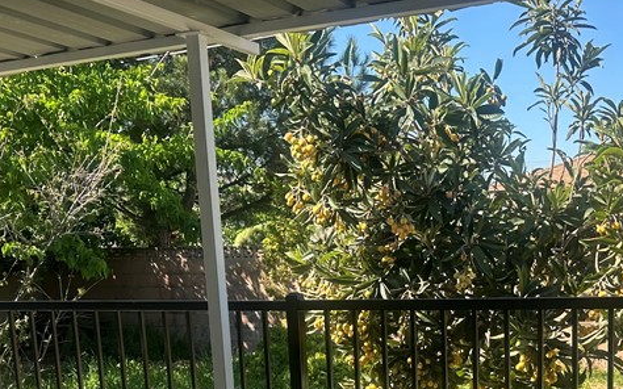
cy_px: 428
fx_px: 934
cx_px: 418
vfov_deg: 22.2
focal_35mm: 55
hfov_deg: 36.5
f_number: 1.78
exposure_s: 1/1289
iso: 80
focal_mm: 6.86
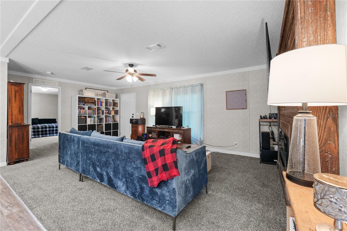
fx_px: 135
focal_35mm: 14
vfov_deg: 81.2
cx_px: 174
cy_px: 116
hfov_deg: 104.3
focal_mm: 14
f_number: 8
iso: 400
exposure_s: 1/2
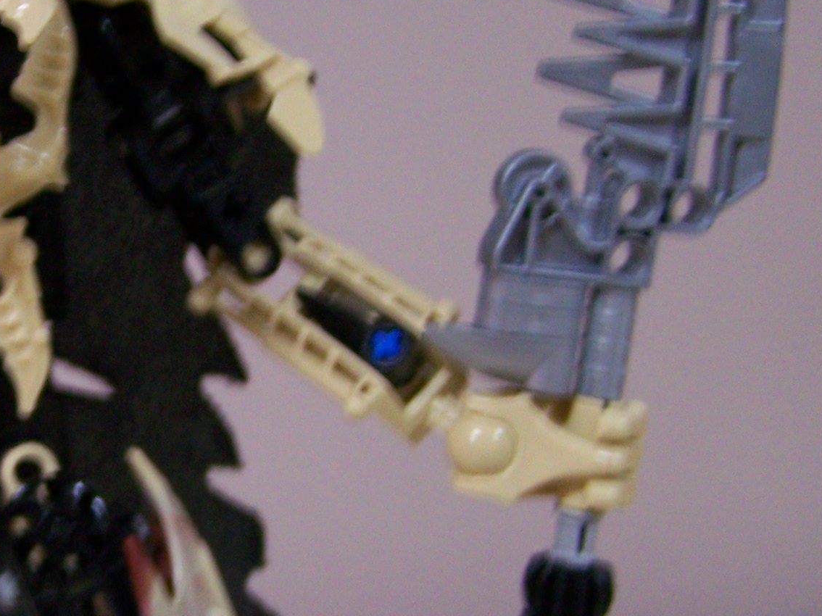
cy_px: 436
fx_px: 2255
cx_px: 65
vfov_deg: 15.5
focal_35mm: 95
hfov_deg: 20.2
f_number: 2.8
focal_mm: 6.3
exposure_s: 1/10
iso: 160
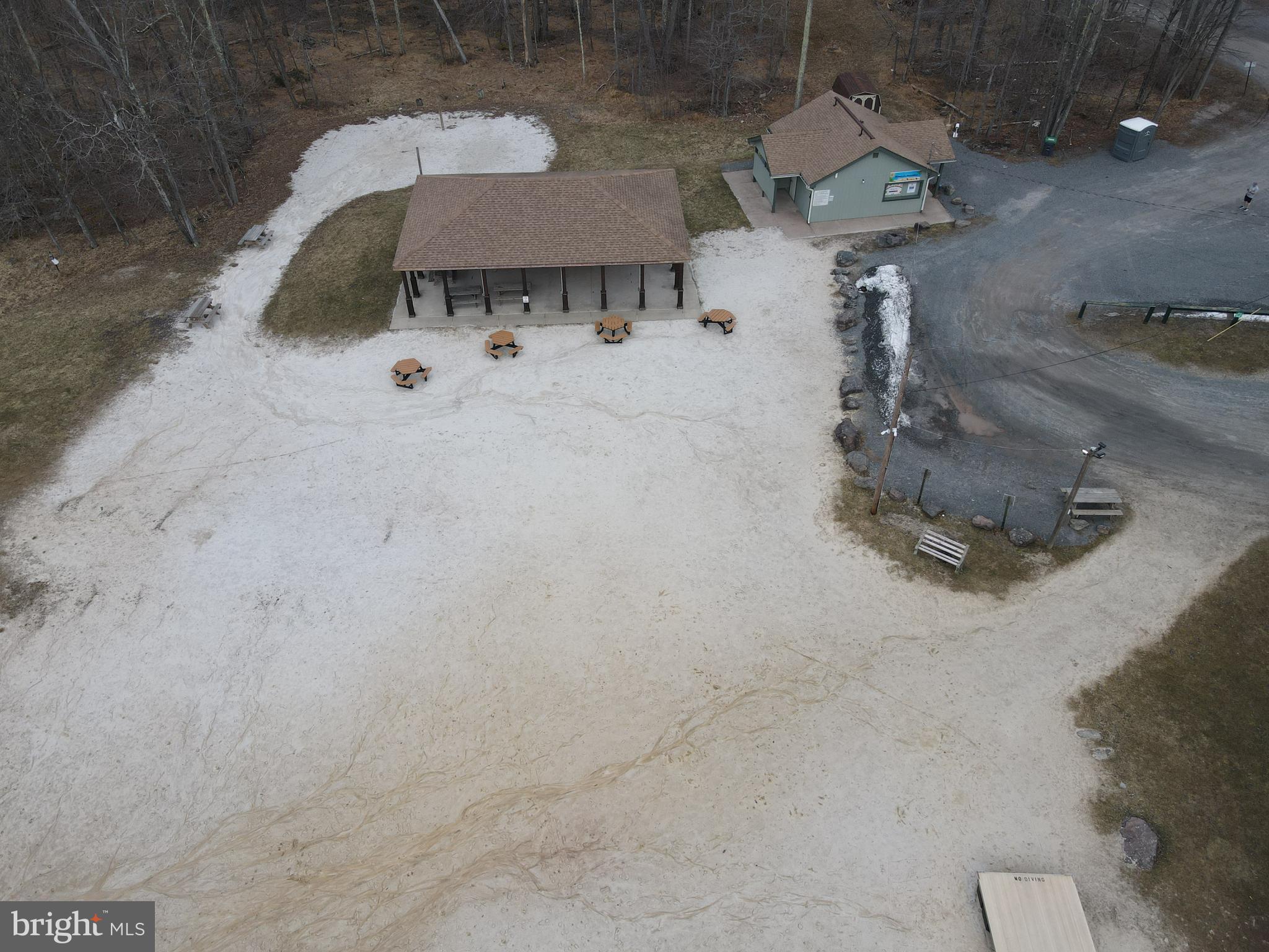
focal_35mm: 24
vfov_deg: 56.8
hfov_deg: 71.6
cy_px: 476
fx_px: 880
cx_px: 634
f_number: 2.8
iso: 100
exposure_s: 1/500
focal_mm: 4.5
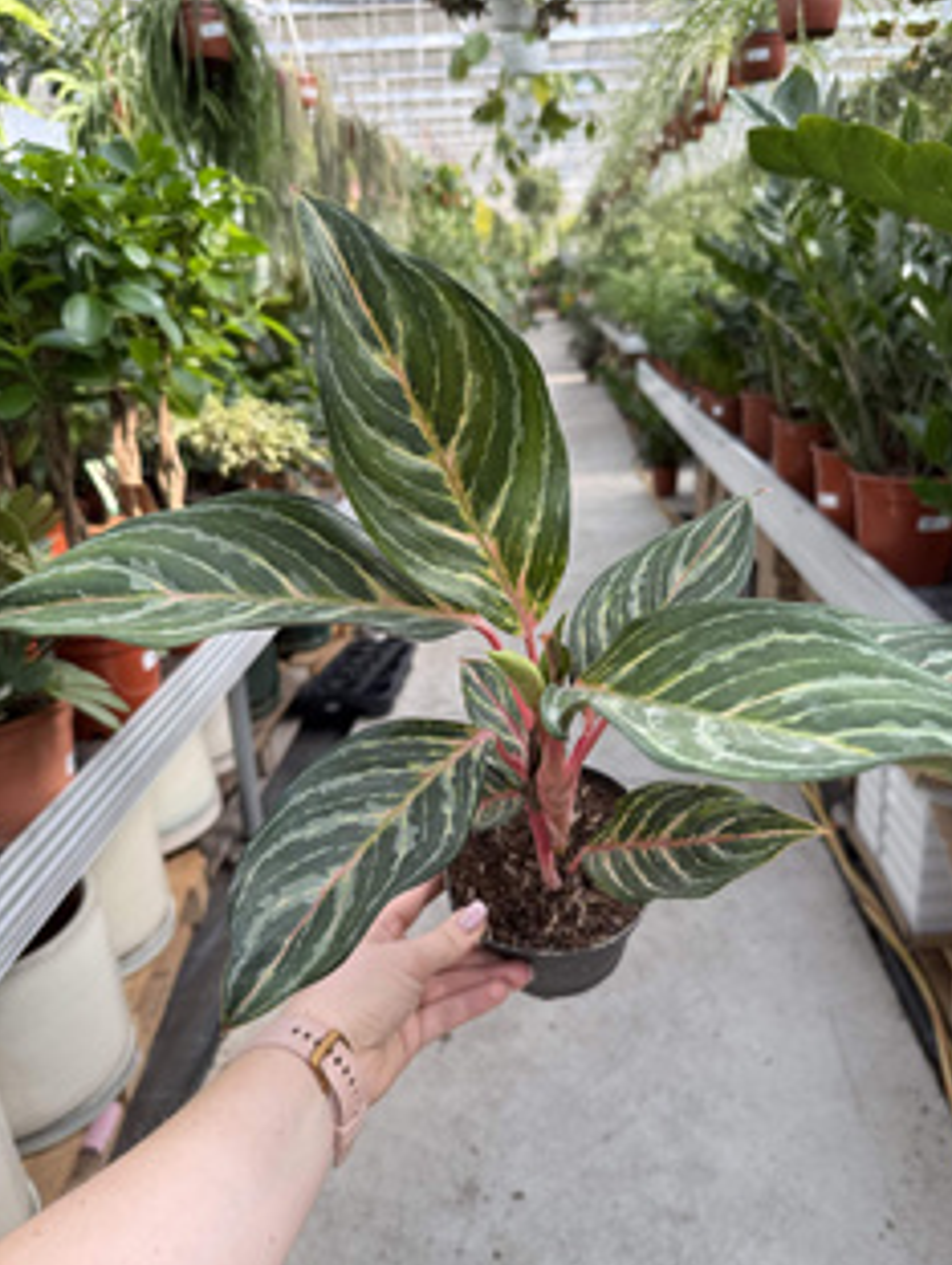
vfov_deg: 65.3
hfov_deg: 51.3
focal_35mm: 27
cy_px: 643
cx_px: 531
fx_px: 988
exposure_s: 1/288
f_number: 1.78
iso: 80
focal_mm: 6.76
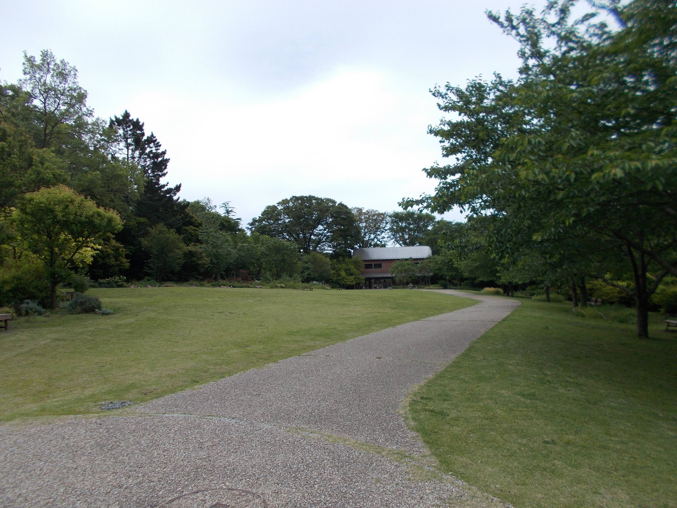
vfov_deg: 53.1
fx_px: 508
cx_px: 338
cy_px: 254
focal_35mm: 26
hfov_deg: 67.3
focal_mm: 4.6
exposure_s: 1/160
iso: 80
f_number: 8
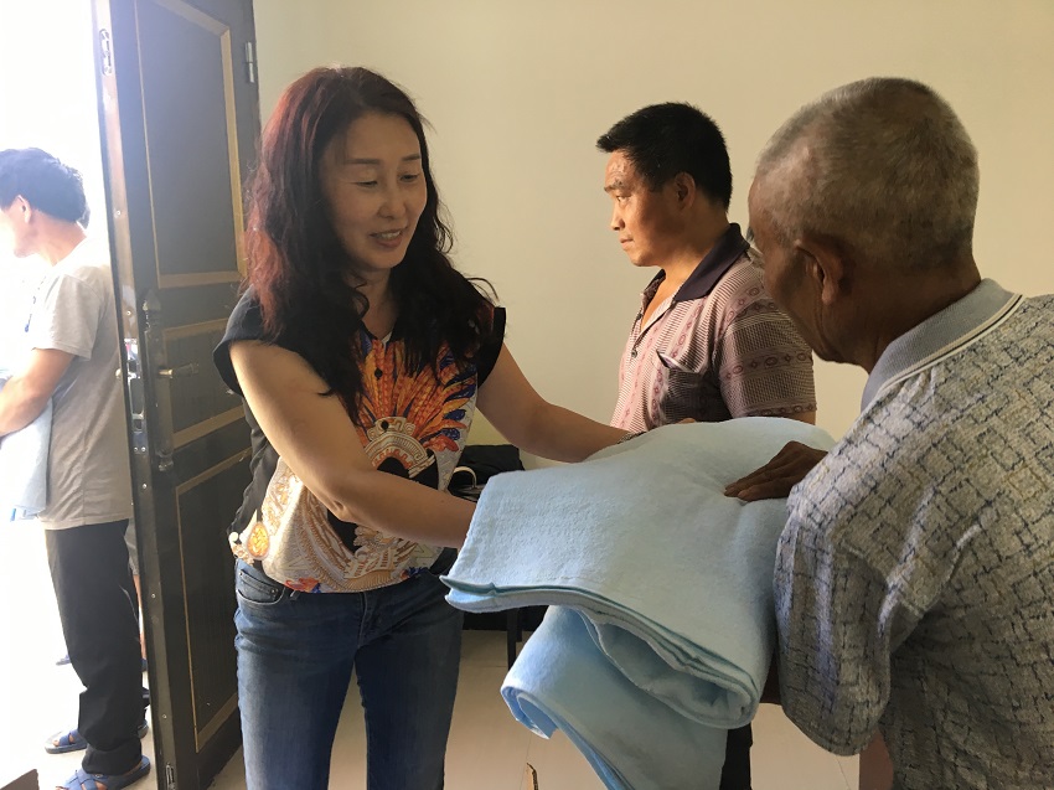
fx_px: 883
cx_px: 527
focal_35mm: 29
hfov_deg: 61.7
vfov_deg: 48.2
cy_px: 395
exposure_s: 1/33
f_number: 2.2
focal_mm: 4.15
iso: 40
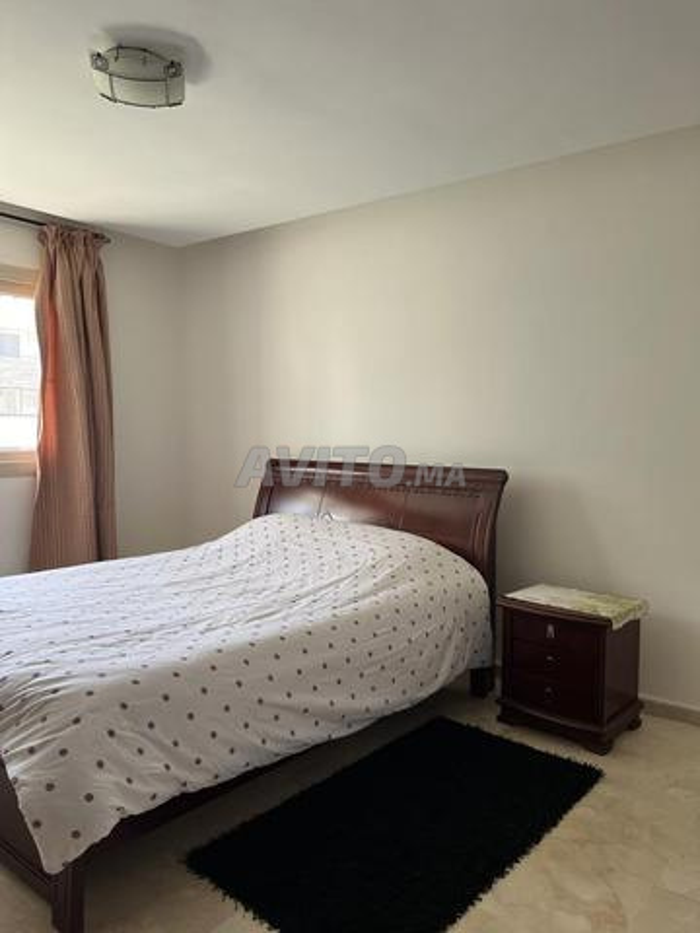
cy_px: 466
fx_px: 701
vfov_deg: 67.3
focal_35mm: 26
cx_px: 350
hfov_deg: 53.1
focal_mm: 5.7
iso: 80
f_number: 1.5
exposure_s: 1/121
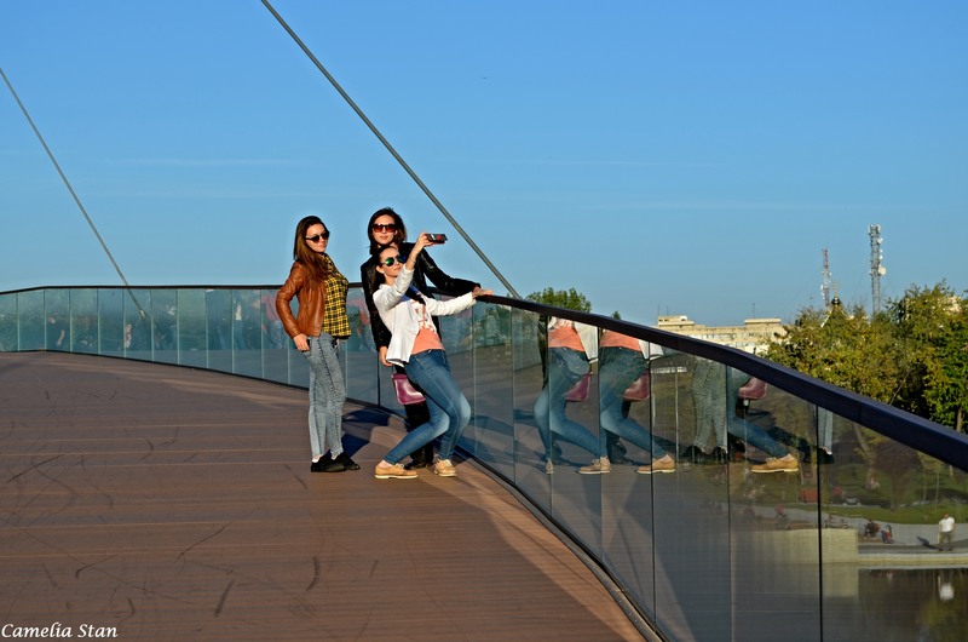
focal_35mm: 82
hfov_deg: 24.7
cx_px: 484
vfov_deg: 16.5
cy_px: 321
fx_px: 2214
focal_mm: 55
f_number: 8
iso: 100
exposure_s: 1/250
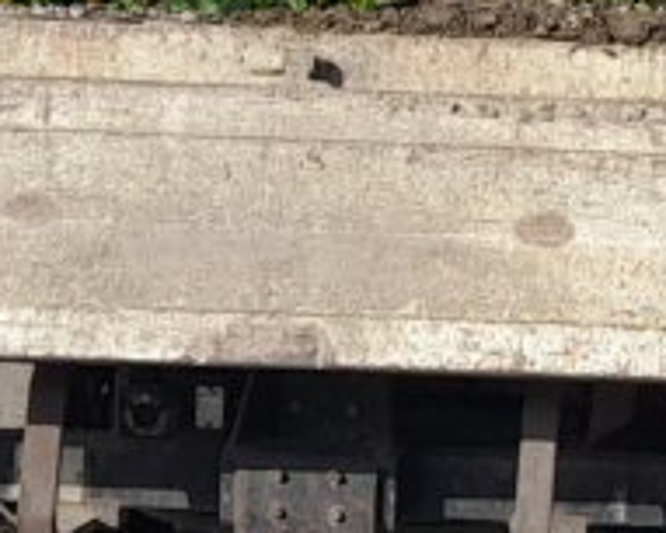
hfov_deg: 11.4
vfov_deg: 9.6
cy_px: 96
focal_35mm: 161
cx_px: 1043
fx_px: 3175
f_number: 2
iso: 20
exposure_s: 1/634
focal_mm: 4.6
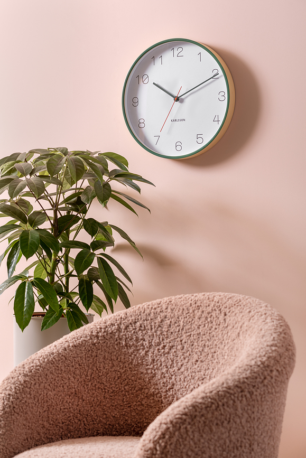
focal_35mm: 92
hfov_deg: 14.9
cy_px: 229
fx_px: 1172
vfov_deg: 22.1
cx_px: 153
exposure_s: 1/100
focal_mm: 92
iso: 64
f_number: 7.1
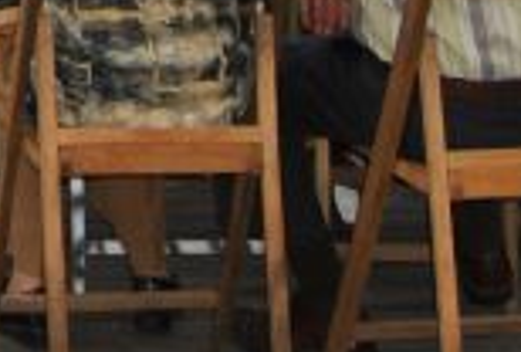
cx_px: -484
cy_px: -780
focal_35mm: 179
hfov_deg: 10.6
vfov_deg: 6.8
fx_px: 2601
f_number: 5
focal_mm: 18
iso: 100
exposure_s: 1/200
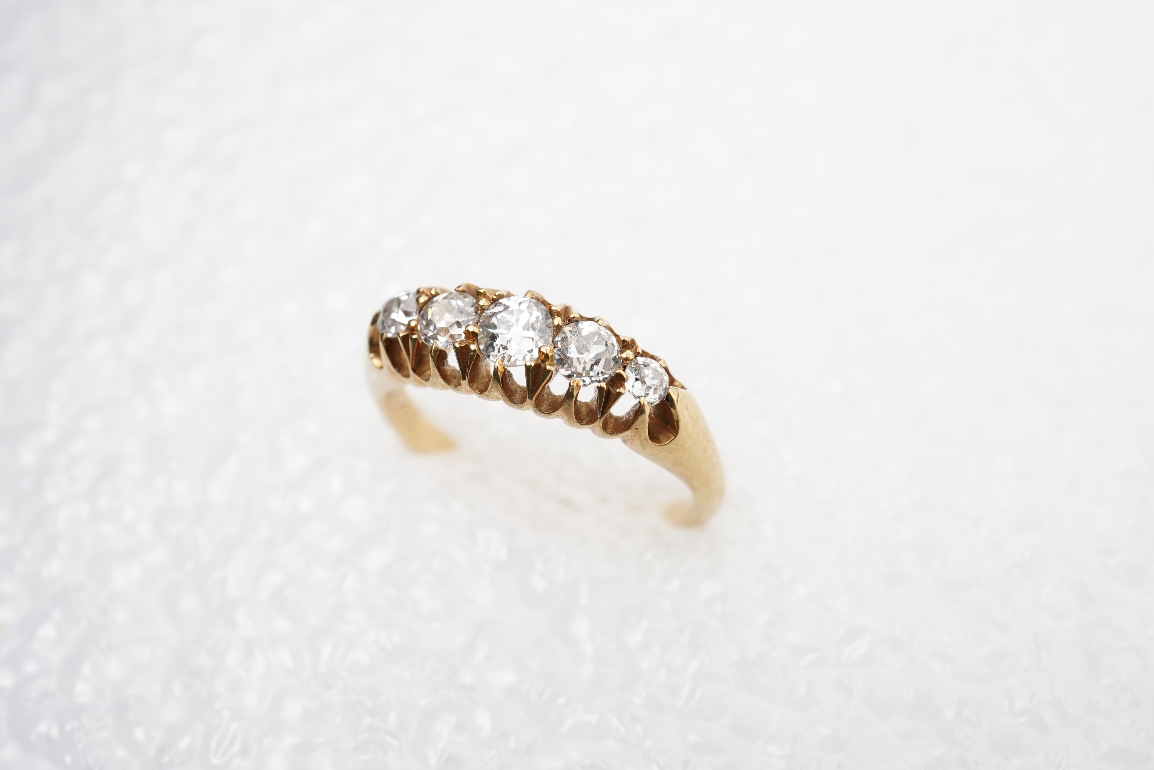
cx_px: 577
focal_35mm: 45
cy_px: 385
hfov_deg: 43.6
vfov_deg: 29.9
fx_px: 1442
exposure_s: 1/125
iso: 640
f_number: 16
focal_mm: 30
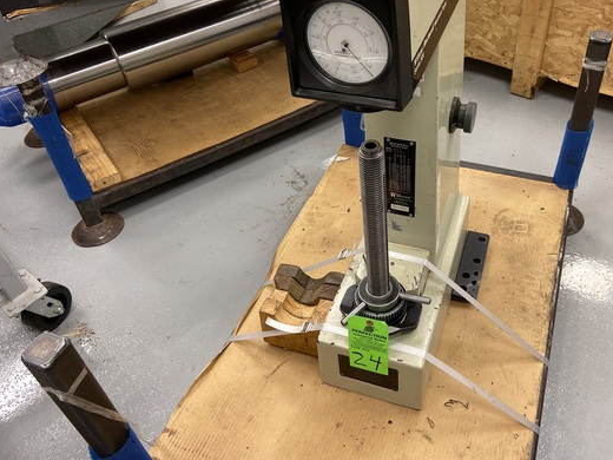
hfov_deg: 56.4
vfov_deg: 44.0
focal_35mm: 32
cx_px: 369
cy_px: 186
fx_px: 567
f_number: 1.8
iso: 100
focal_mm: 4.25
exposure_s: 1/60
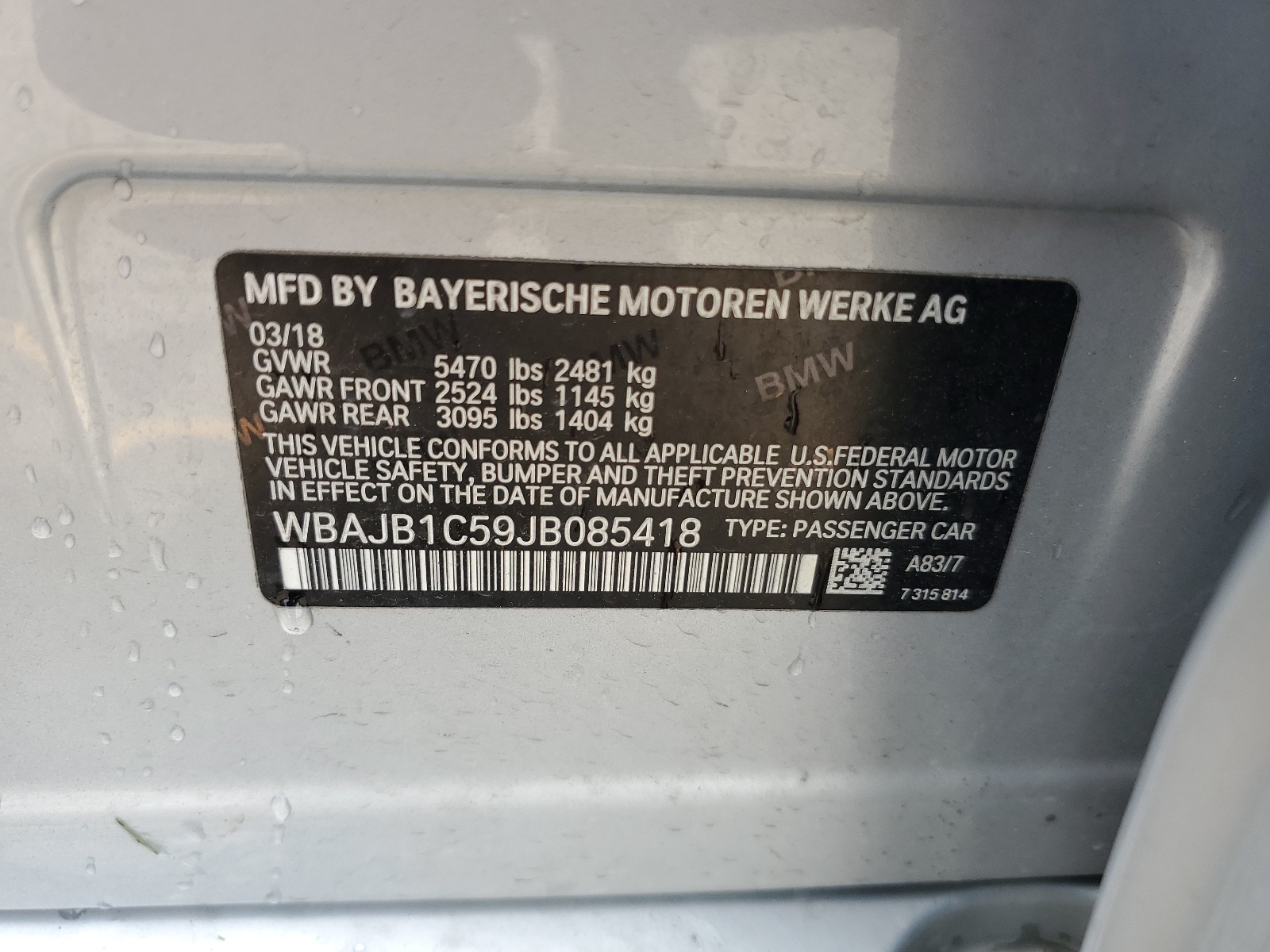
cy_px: 476
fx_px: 954
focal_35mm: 26
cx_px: 635
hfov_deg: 67.3
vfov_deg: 53.1
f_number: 1.5
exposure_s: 1/256
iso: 50
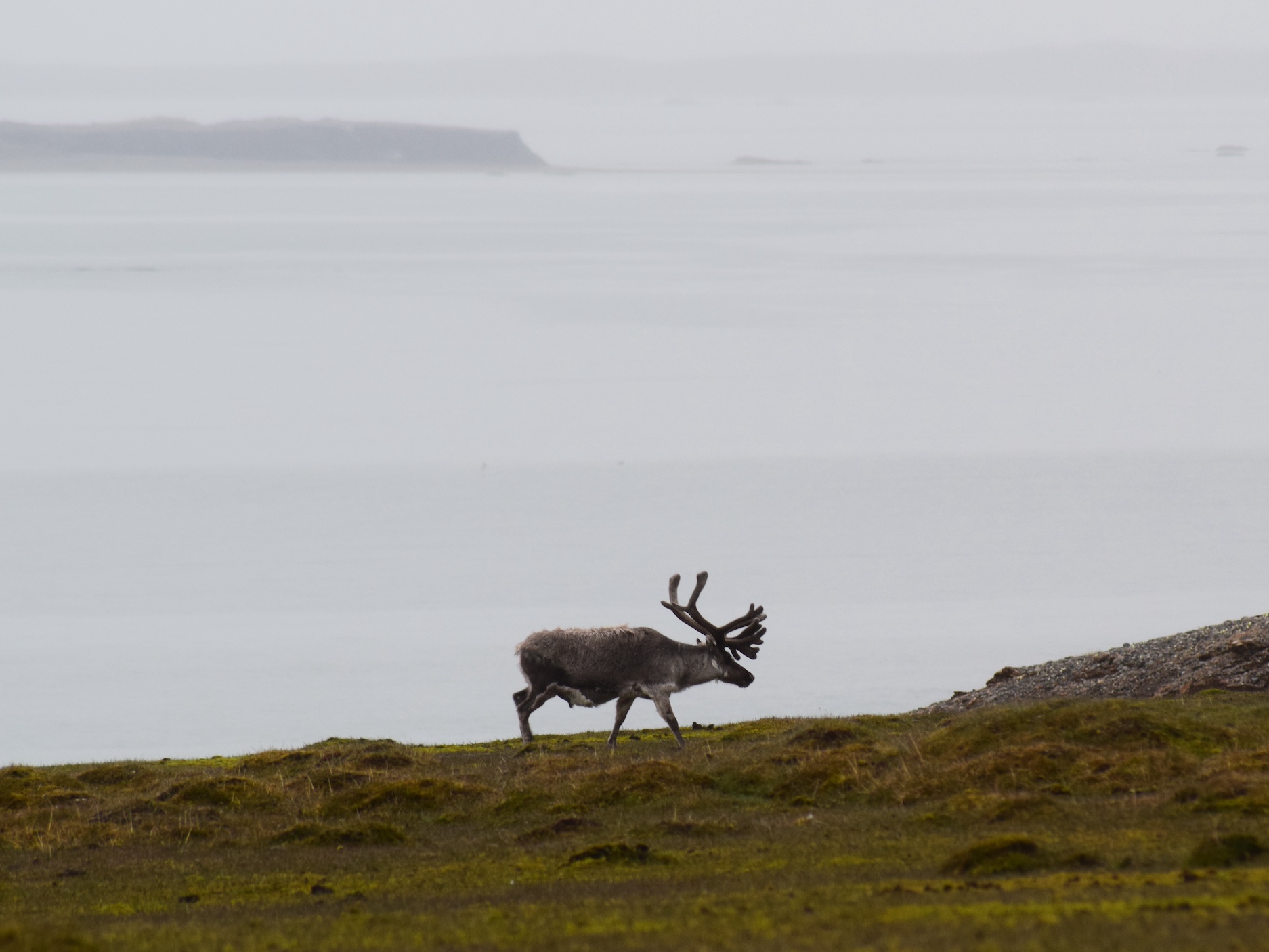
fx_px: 20312
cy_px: 452
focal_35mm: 554
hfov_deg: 3.6
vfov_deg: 2.7
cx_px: 731
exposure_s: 1/125
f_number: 9
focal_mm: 300
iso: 720
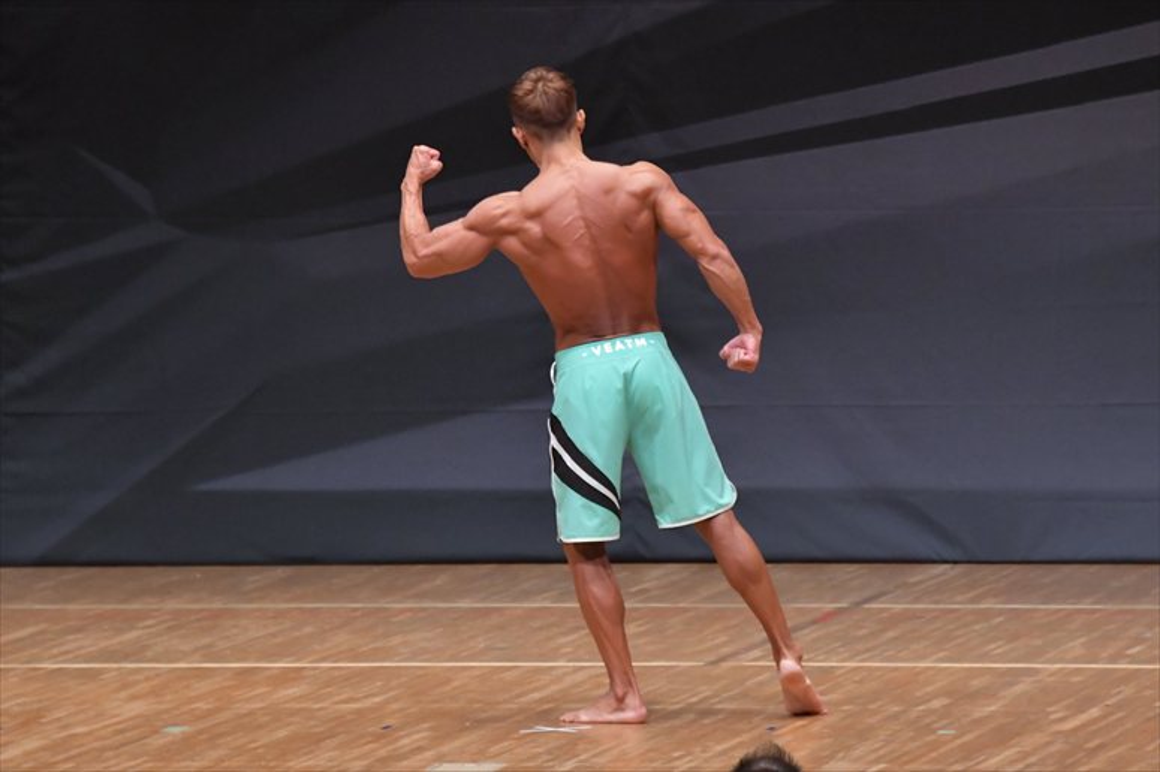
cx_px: 580
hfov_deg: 6.9
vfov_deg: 4.6
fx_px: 9662
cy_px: 386
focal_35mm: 300
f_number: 5.6
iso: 6400
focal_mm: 200
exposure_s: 1/400
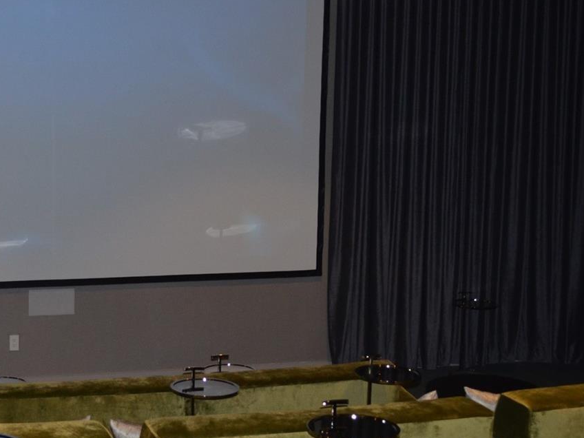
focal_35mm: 76
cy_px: 239
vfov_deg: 19.4
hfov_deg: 25.4
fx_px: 1282
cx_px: 150
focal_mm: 28
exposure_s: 1/60
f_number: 4.5
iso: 800
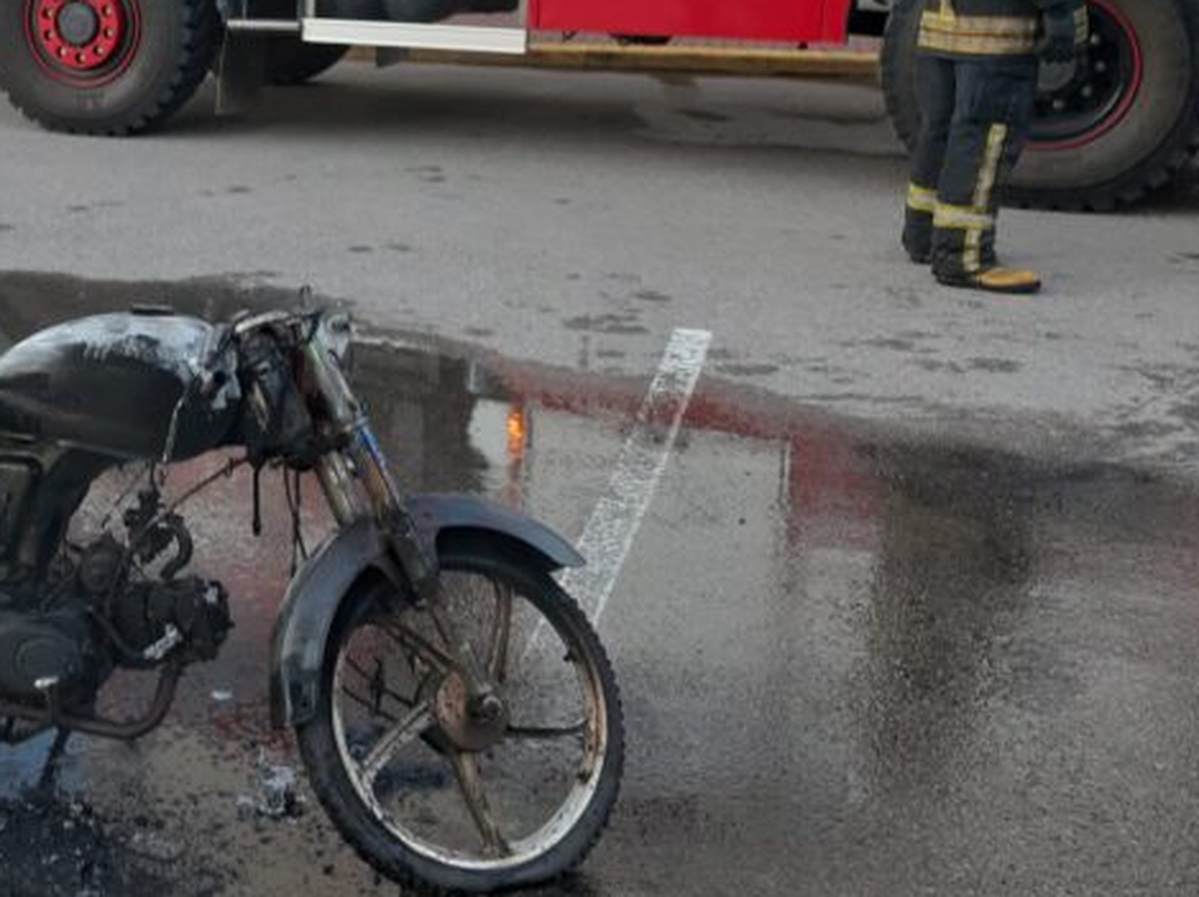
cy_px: 189
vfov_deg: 24.4
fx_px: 2042
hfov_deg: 30.2
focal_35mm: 59
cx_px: -31
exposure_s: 1/50
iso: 100
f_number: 1.7
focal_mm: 3.93
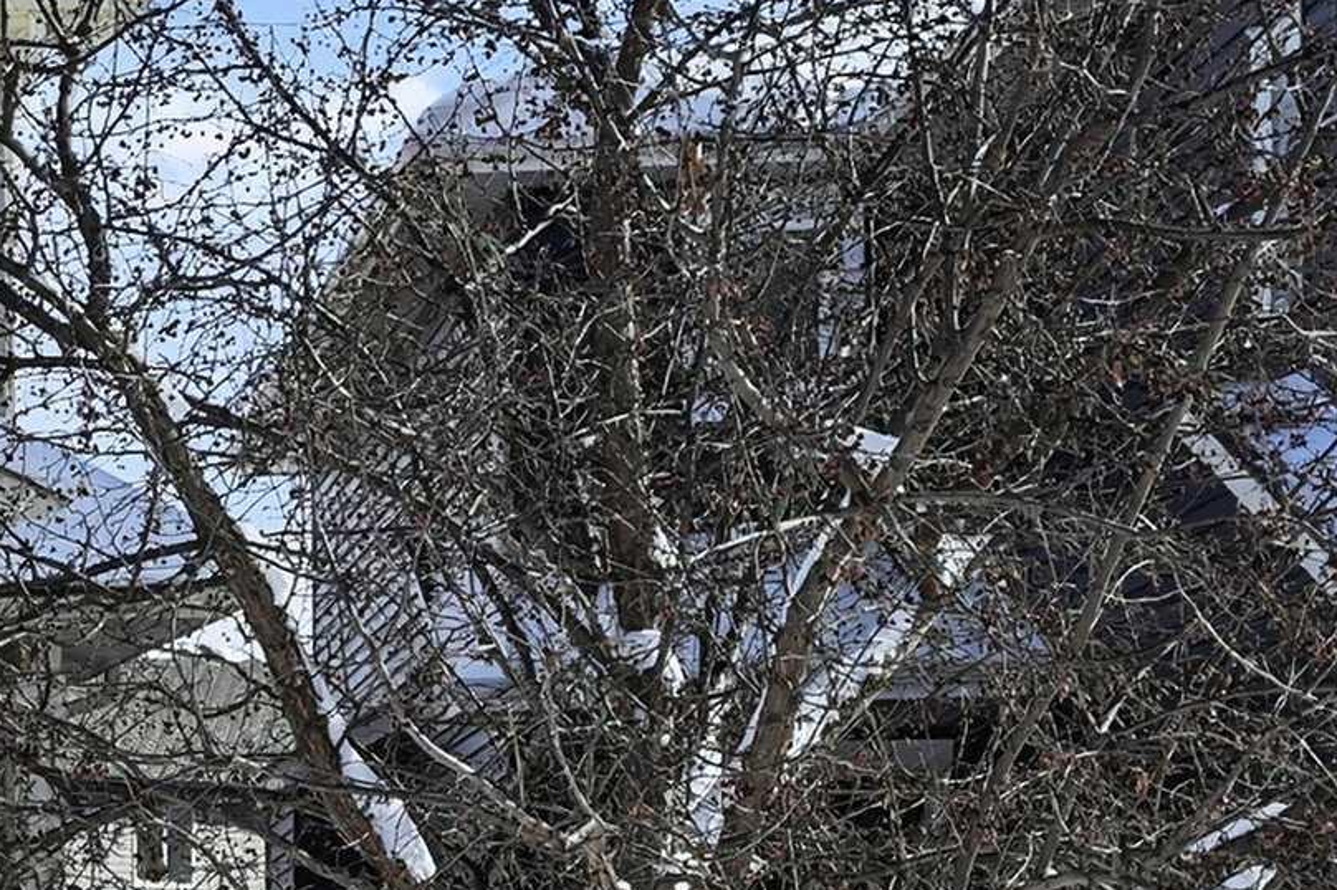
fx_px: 4232
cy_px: 193
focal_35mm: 114
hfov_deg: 15.2
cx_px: -1147
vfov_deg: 12.0
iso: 100
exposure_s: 1/1250
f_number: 8
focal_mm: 30
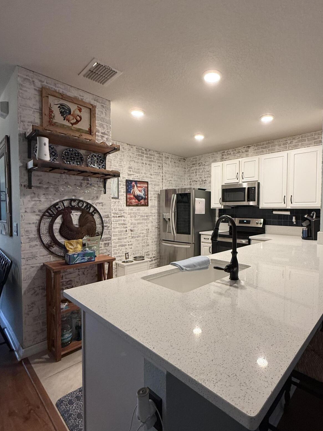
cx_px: 203
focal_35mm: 18
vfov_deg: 87.7
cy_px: 219
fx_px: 224
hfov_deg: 70.4
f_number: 2.2
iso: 200
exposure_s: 1/60
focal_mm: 2.22
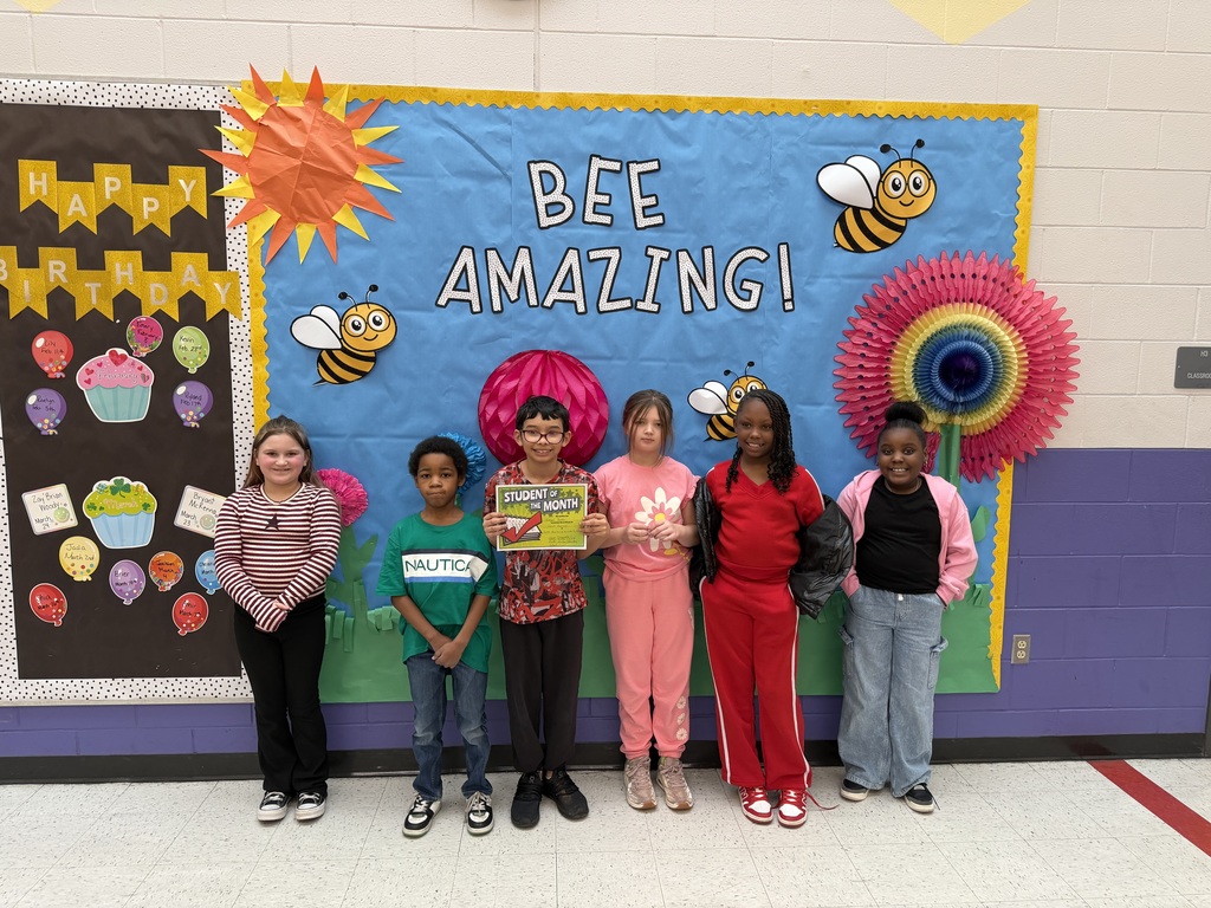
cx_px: 606
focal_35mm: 24
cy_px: 454
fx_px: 840
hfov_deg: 71.6
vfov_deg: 56.8
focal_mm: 6.76
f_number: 1.78
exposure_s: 1/60
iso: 160
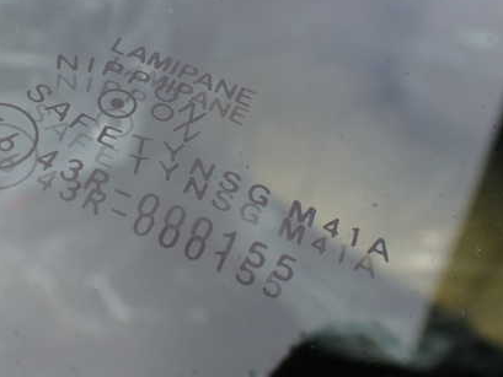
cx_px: 149
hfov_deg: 42.1
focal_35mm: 44
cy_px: 133
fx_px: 640
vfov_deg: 32.7
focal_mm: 5.4
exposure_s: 1/500
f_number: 3.2
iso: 100
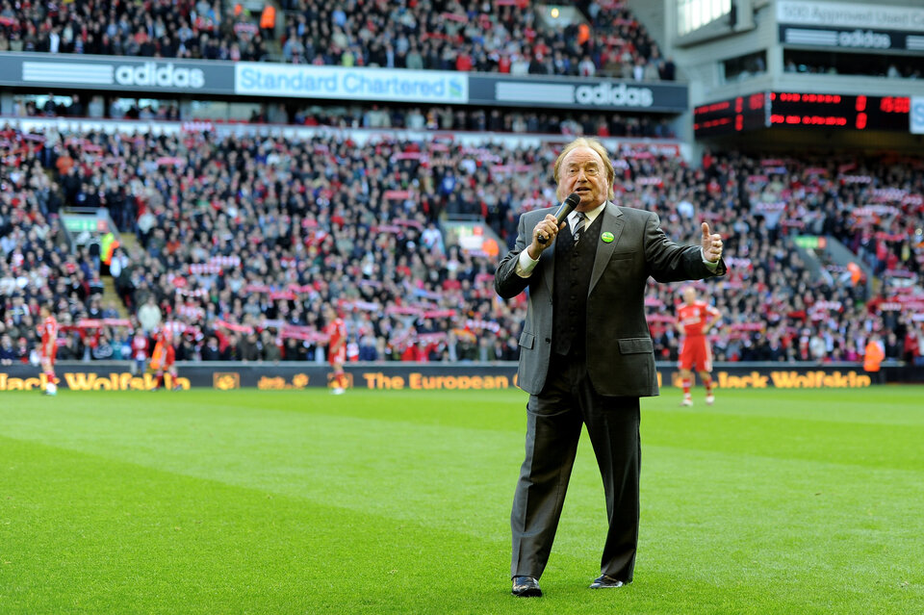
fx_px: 1796
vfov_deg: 19.4
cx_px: 462
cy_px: 308
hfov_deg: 28.9
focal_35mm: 70
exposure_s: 1/400
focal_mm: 70
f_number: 2.8
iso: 400
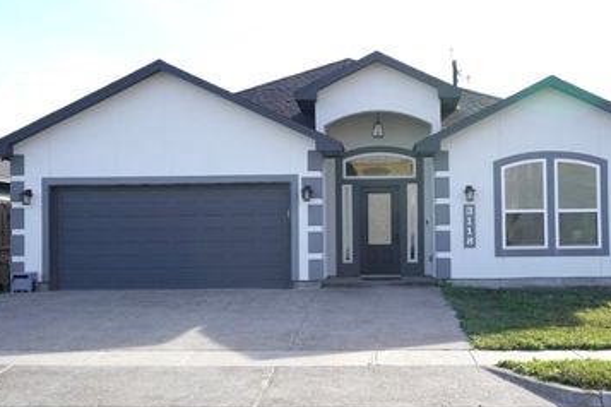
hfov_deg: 40.3
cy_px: 221
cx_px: 334
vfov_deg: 27.5
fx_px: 832
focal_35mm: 49
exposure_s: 1/2500
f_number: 5
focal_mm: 35
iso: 800
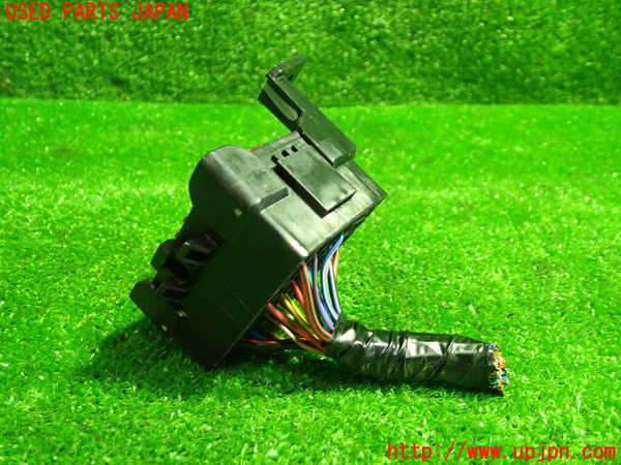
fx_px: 538
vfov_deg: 46.8
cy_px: 232
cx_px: 310
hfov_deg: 60.0
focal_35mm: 30
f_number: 2.3
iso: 640
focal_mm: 5.4
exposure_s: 1/30
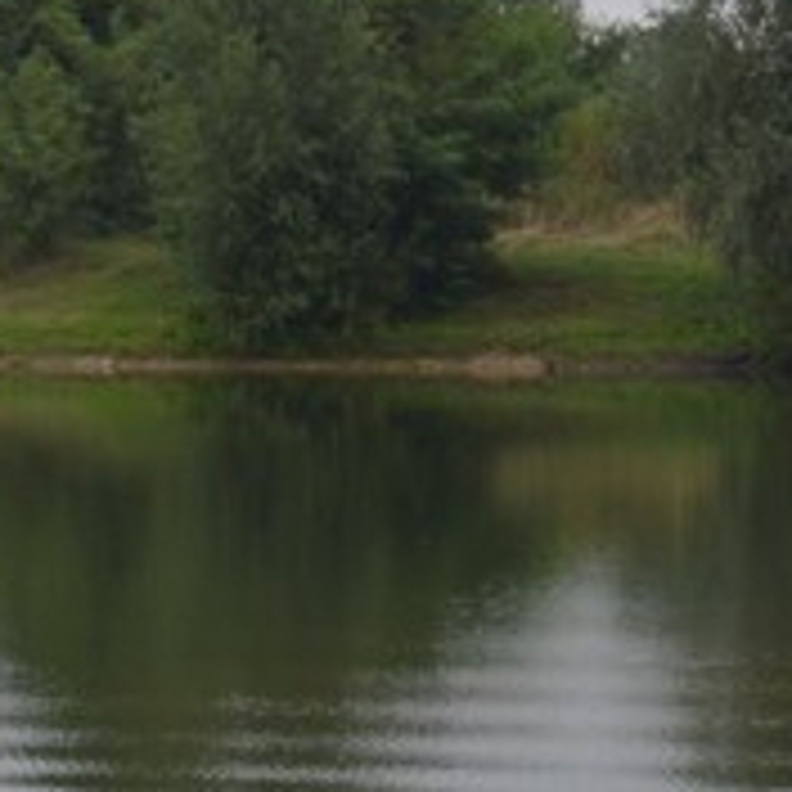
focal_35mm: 241
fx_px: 6238
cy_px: 983
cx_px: -274
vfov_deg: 7.2
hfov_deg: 7.2
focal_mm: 26
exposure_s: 1/160
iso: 100
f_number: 6.3
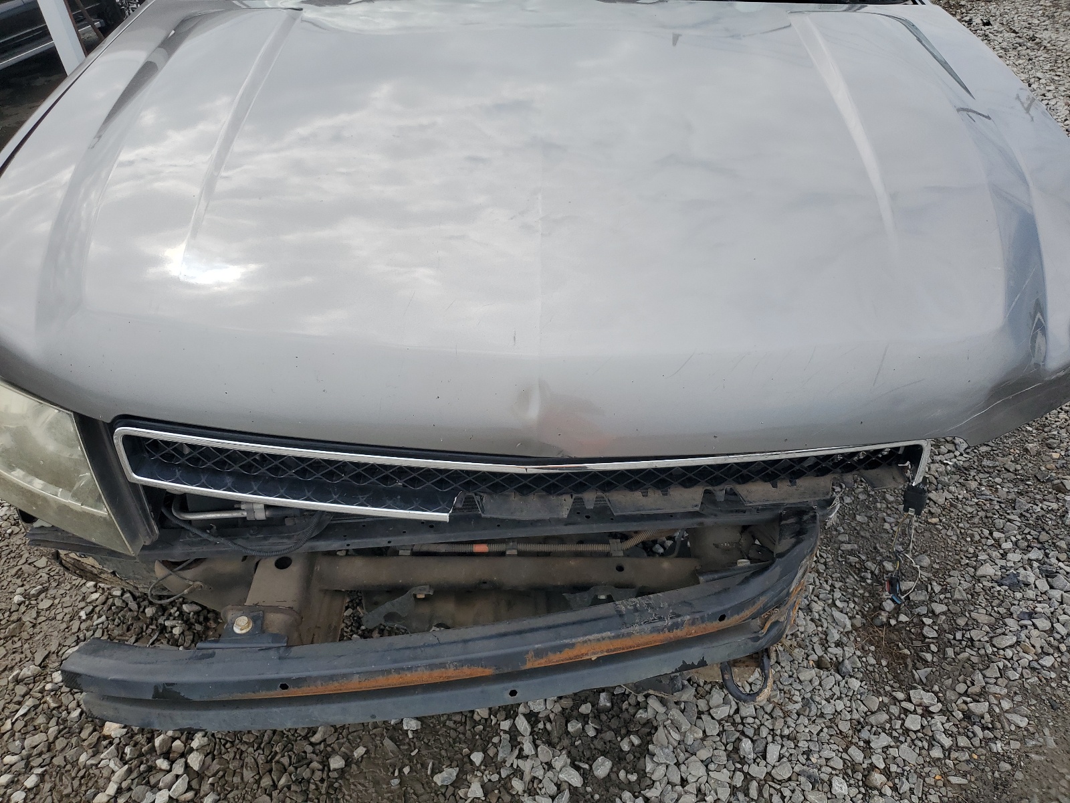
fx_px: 804
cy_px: 402
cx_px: 535
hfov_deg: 67.3
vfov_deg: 53.1
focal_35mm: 26
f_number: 1.5
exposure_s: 1/2500
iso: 50
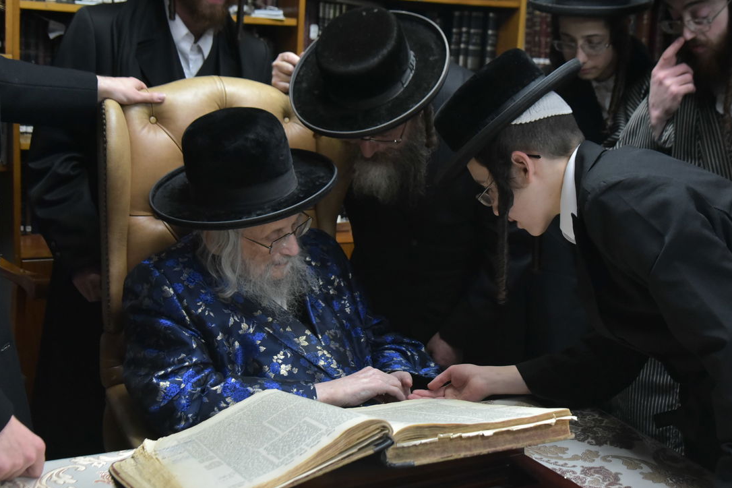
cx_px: 448
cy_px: 207
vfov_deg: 27.5
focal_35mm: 49
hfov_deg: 40.1
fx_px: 996
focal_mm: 38
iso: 3200
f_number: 5.6
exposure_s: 1/200
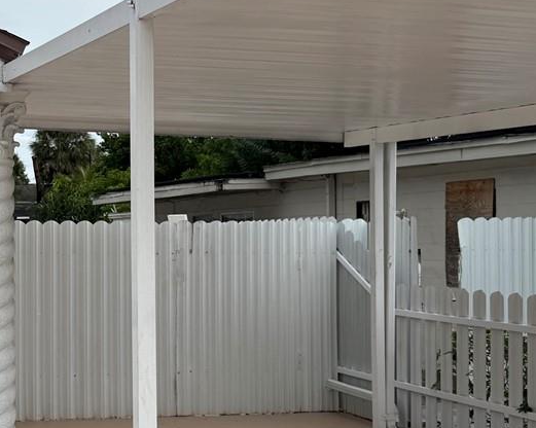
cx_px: 32
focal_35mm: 72
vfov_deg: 21.2
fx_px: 1141
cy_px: 224
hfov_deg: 25.4
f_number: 1.78
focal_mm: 6.76
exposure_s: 1/4673
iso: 80
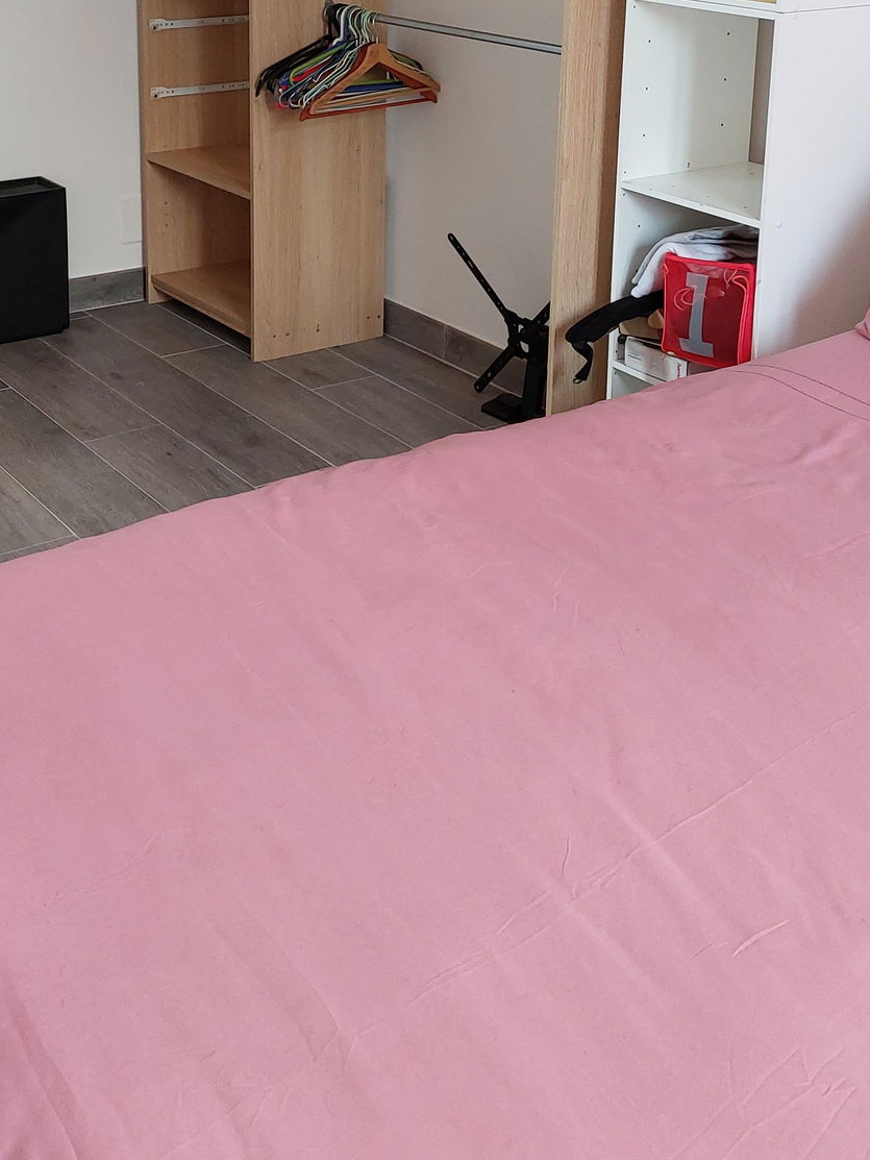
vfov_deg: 39.1
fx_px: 1541
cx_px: 332
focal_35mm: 46
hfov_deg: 31.4
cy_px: 180
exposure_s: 1/100
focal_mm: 5.23
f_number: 1.8
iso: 200
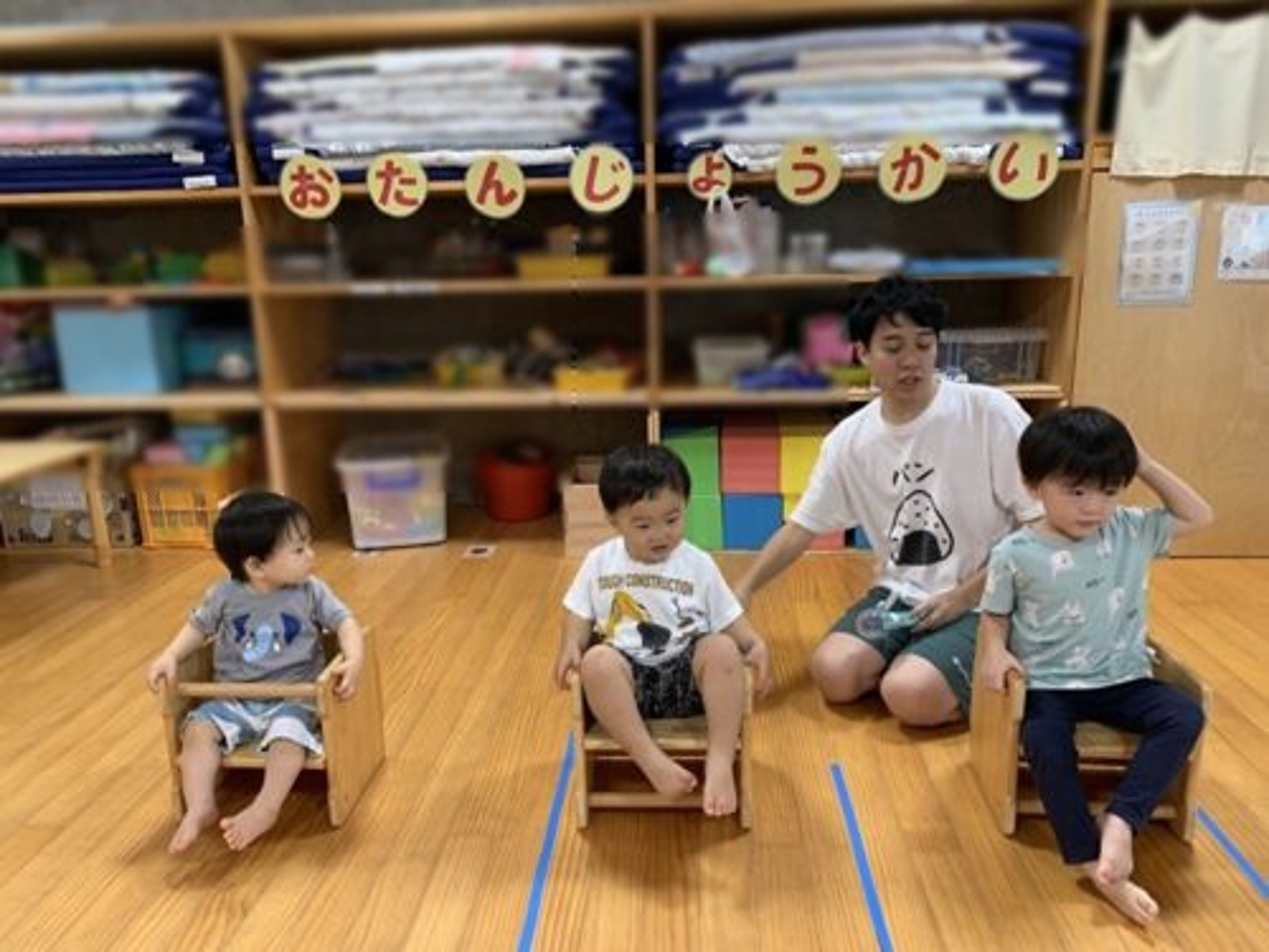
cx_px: 634
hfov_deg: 67.3
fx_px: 953
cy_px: 476
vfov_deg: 53.1
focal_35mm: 26
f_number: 1.8
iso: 125
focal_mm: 4.25
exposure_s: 1/60
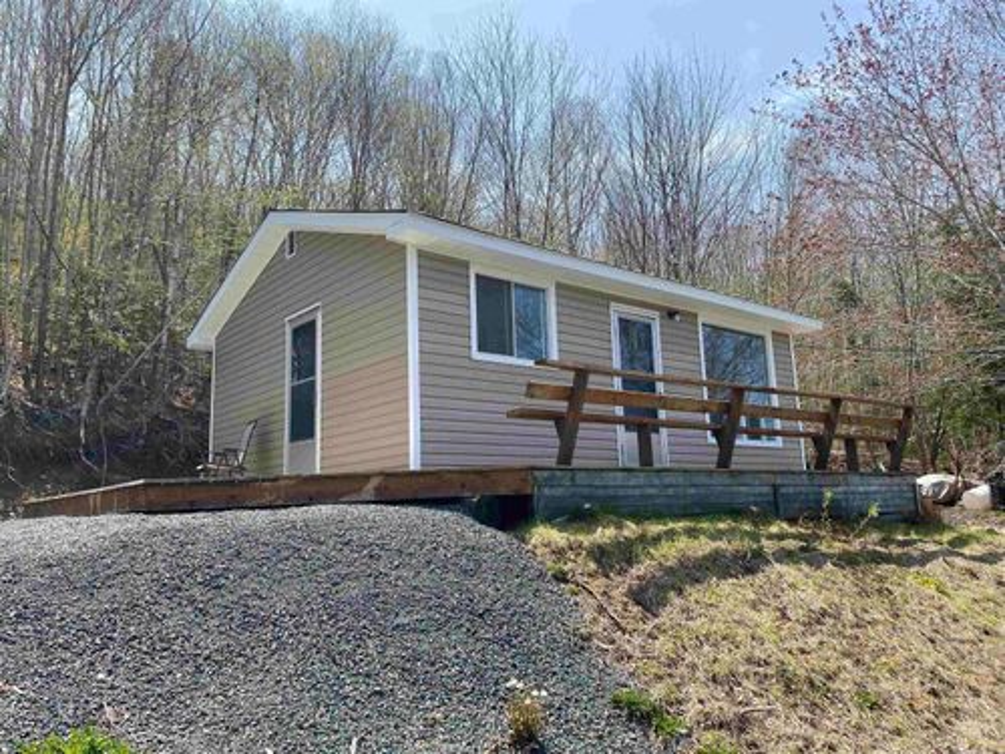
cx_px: 502
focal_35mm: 26
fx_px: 755
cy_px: 377
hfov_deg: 67.3
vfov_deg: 53.1
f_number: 1.8
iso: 32
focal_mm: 4.25
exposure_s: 1/1779
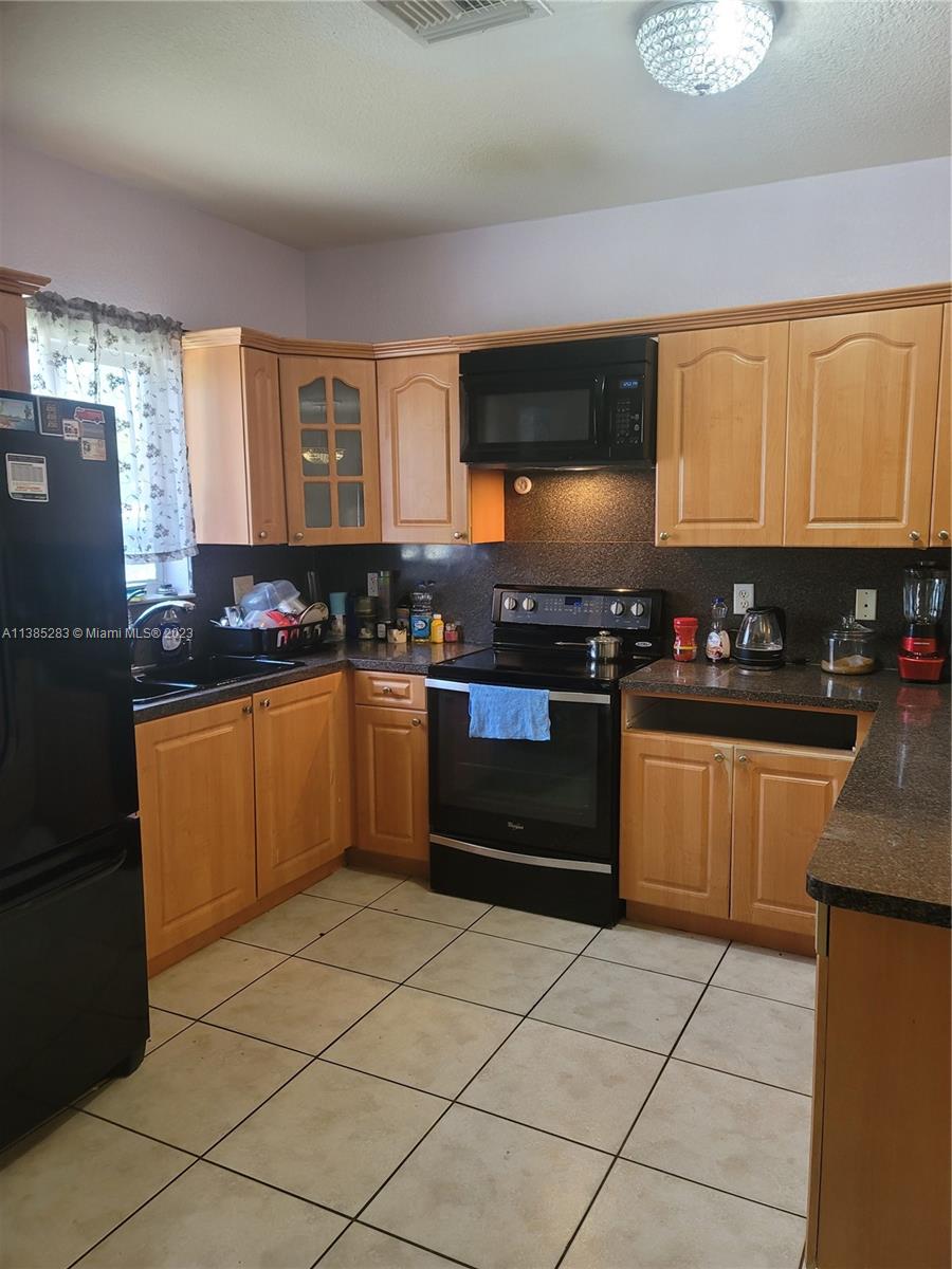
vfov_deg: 69.4
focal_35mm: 25
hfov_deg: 54.9
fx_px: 917
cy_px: 634
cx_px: 476
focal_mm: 7
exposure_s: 1/40
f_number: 1.8
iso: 250
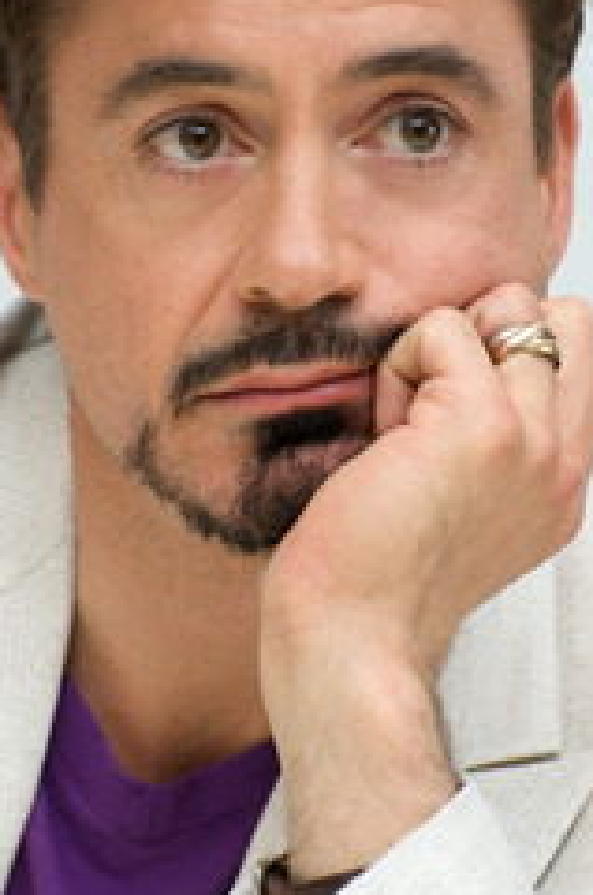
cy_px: 336
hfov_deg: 5.9
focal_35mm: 233
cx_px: 285
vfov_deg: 8.8
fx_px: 5782
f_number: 7.1
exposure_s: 1/60
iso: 400
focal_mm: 140
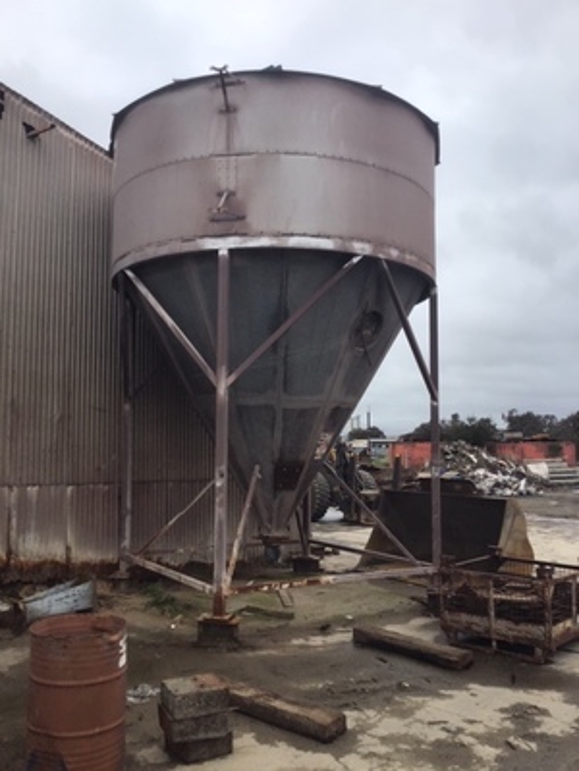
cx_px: 290
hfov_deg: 45.4
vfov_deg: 58.4
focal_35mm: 31
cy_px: 386
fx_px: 691
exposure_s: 1/1031
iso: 25
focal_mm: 3.3
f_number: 2.4
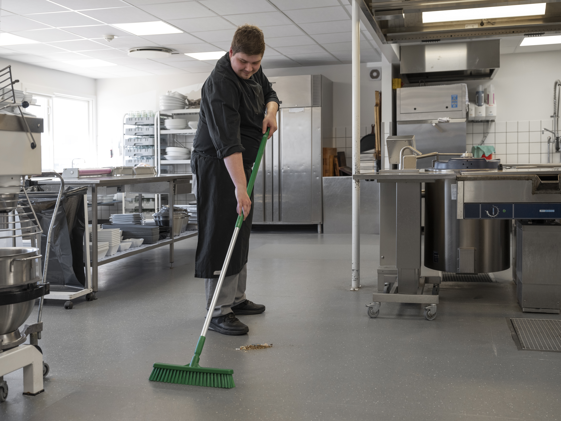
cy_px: 210
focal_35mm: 37
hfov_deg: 50.1
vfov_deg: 38.7
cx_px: 280
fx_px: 600
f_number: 5
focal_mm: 46.5
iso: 800
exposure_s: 1/125
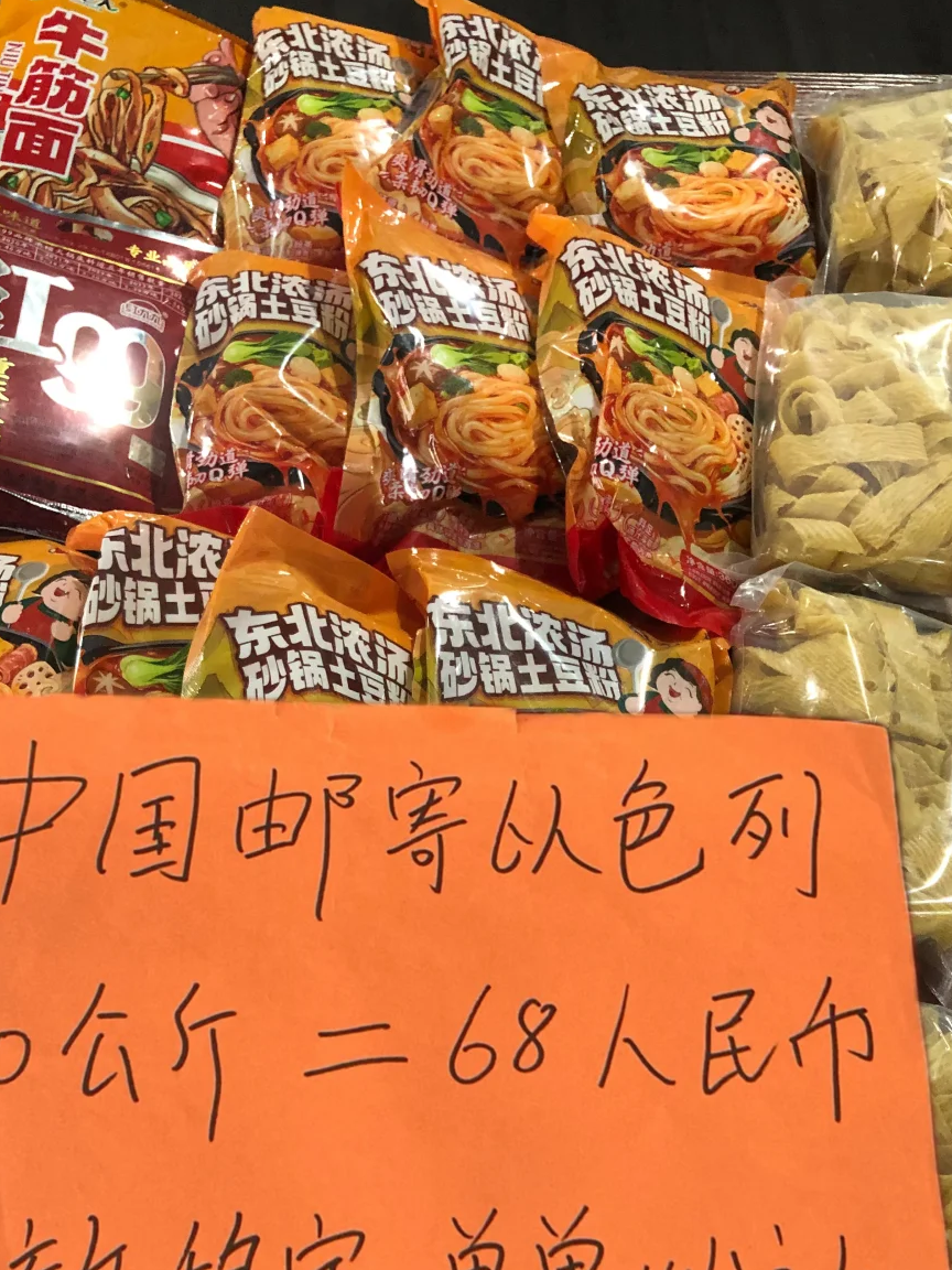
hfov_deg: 40.7
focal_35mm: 35
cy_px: 789
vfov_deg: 52.1
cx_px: 442
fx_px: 1283
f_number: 1.8
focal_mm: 3.99
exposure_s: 1/15
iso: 100
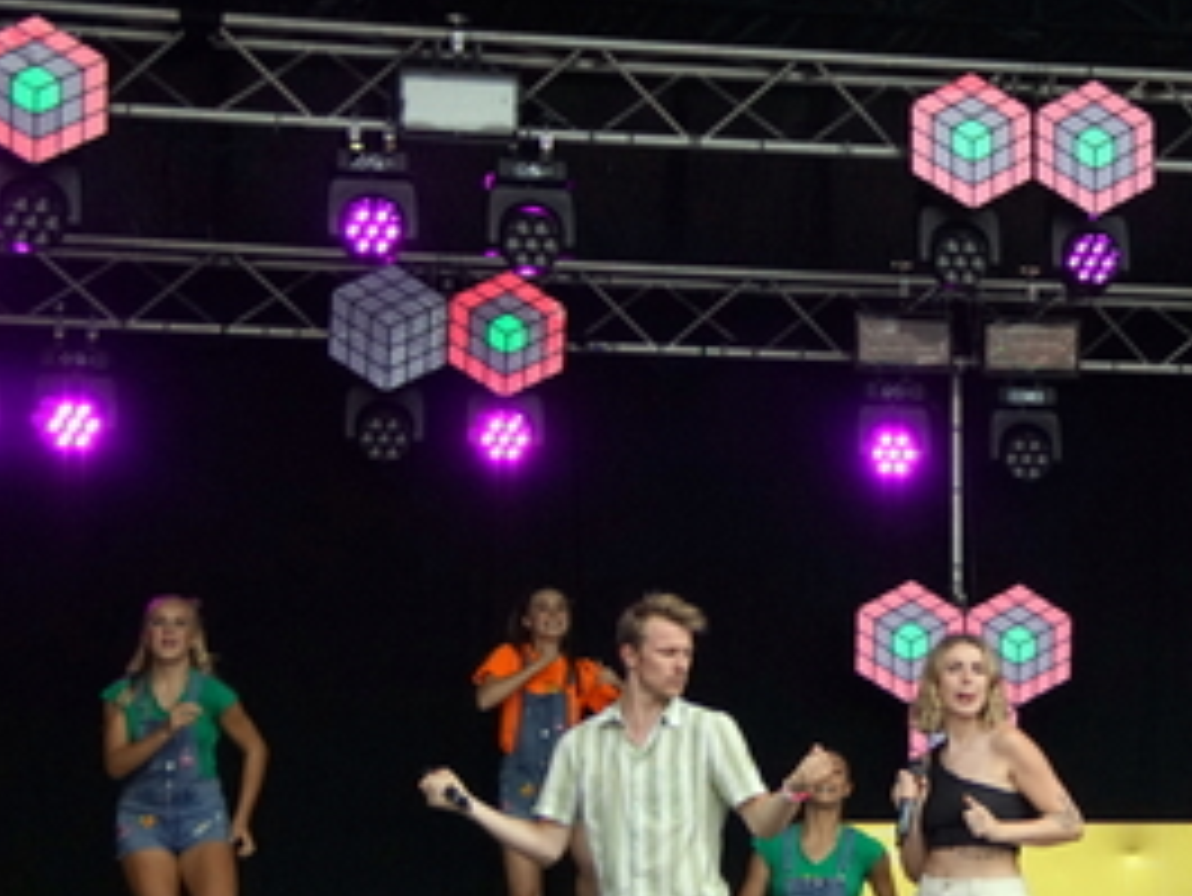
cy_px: 630
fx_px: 3376
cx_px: 1286
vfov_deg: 15.1
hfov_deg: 19.3
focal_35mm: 98
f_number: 4
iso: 1000
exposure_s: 1/2000
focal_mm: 30
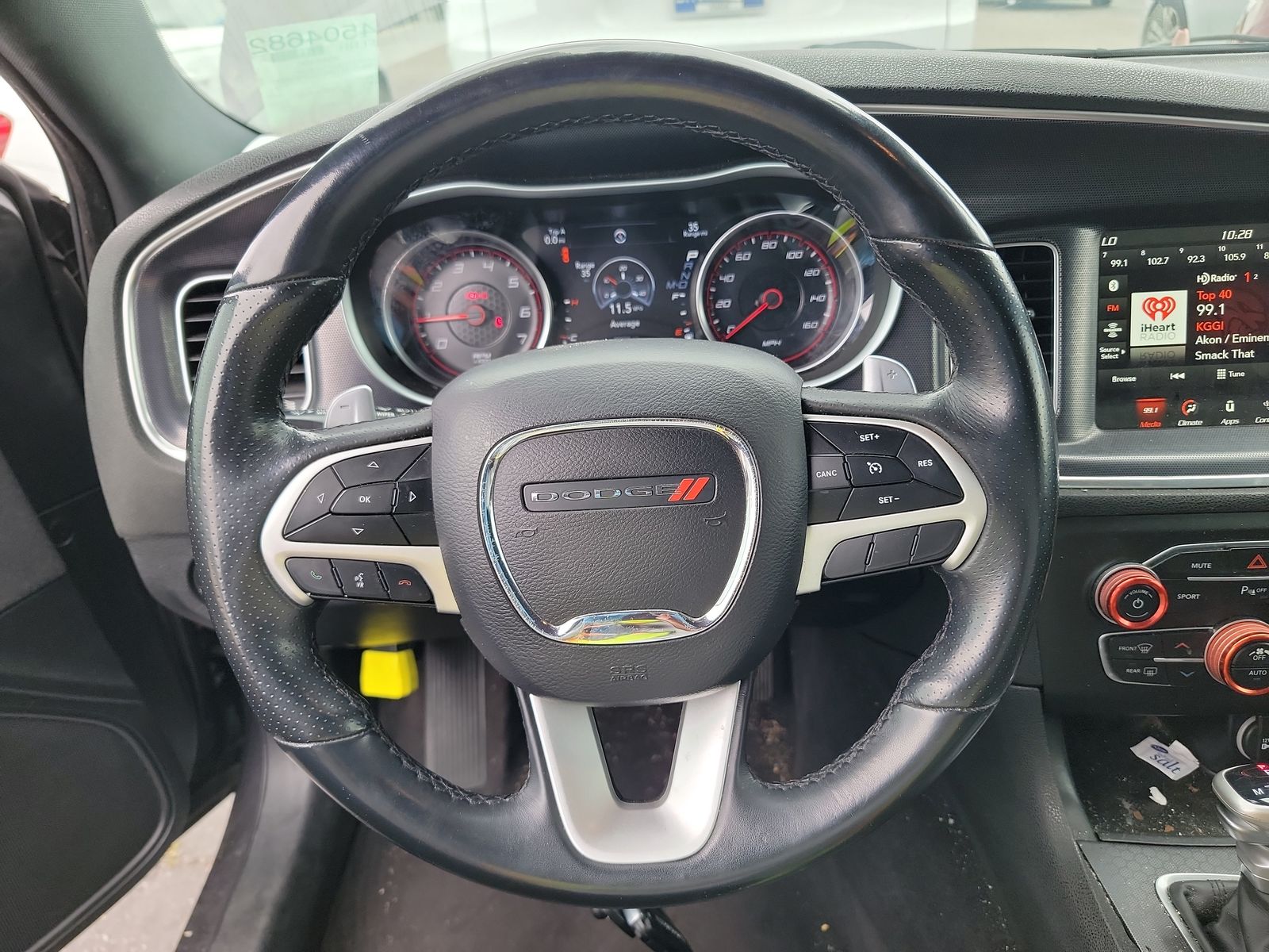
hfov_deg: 71.6
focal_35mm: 24
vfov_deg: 56.8
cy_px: 476
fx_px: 880
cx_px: 634
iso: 71
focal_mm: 6.7
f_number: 1.8
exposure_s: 1/59
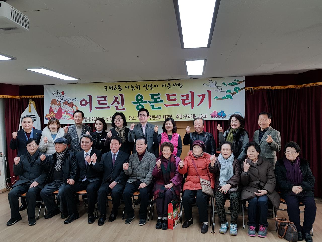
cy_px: 121
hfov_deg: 67.3
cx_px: 161
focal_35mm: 26
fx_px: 242
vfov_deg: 53.1
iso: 50
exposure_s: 1/169
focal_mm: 4.2
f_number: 1.7
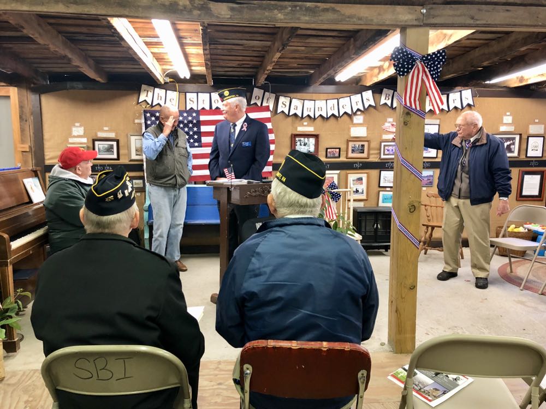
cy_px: 204
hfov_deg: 61.7
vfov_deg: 48.2
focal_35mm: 29
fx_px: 457
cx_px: 273
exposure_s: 1/15
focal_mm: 3.99
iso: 50
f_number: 1.8
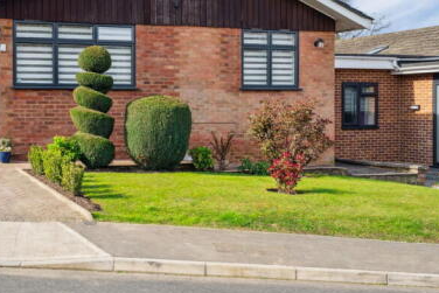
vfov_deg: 22.3
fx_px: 744
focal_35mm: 61
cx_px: 127
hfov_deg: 32.4
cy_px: 124
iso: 640
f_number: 8
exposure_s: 1/400
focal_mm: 35
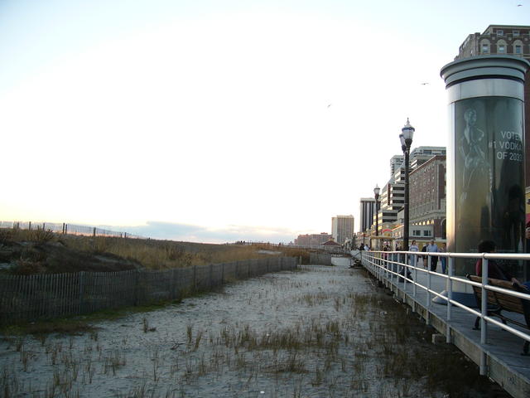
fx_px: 536
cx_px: 265
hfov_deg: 52.6
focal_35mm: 35
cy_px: 199
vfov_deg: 40.7
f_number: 2.8
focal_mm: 5.8
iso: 50
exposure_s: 1/80
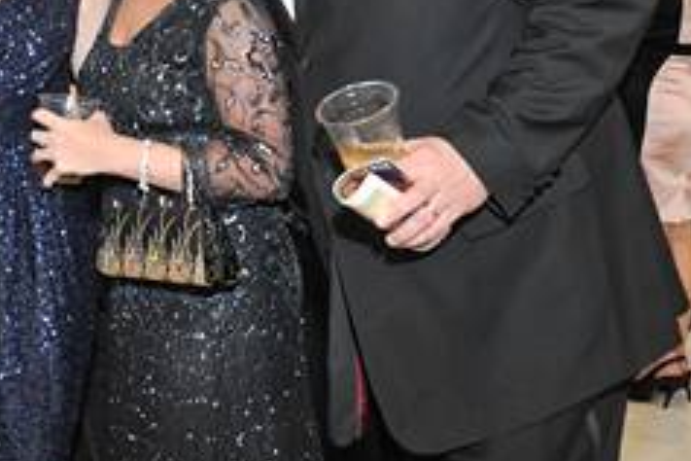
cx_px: 146
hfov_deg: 25.3
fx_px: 1516
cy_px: 50
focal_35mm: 79
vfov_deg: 17.0
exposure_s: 1/100
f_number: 7.1
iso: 1600
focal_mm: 34
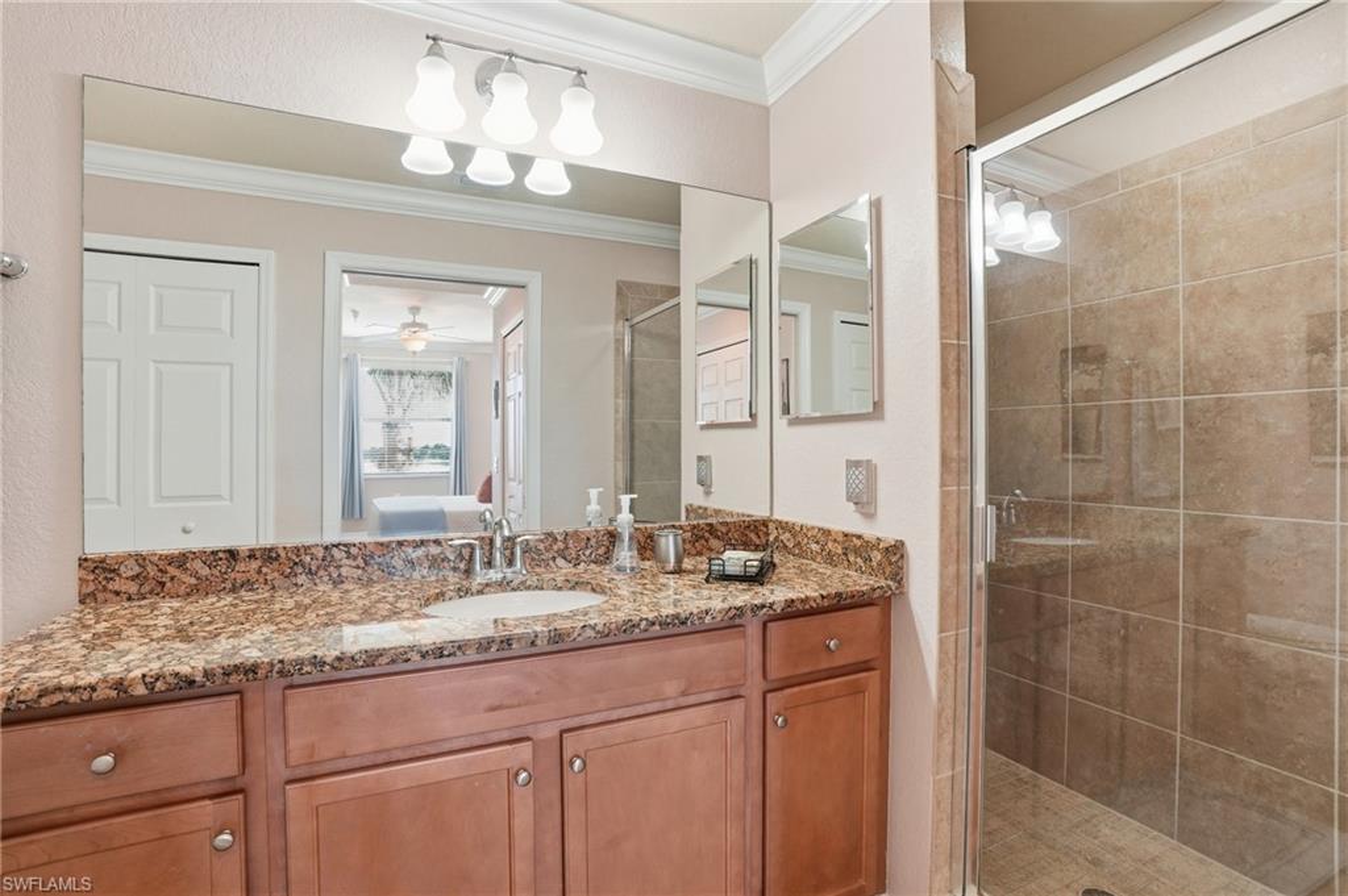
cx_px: 674
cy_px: 448
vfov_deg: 73.7
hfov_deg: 96.8
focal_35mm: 16
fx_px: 599
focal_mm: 16
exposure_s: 1/13
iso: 200
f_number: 9
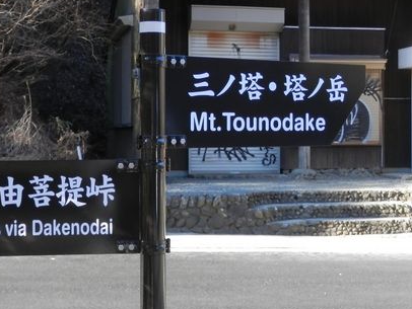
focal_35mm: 65
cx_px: 219
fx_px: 774
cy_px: 117
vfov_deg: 22.6
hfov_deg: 29.8
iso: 80
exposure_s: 1/80
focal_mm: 6
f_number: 3.4
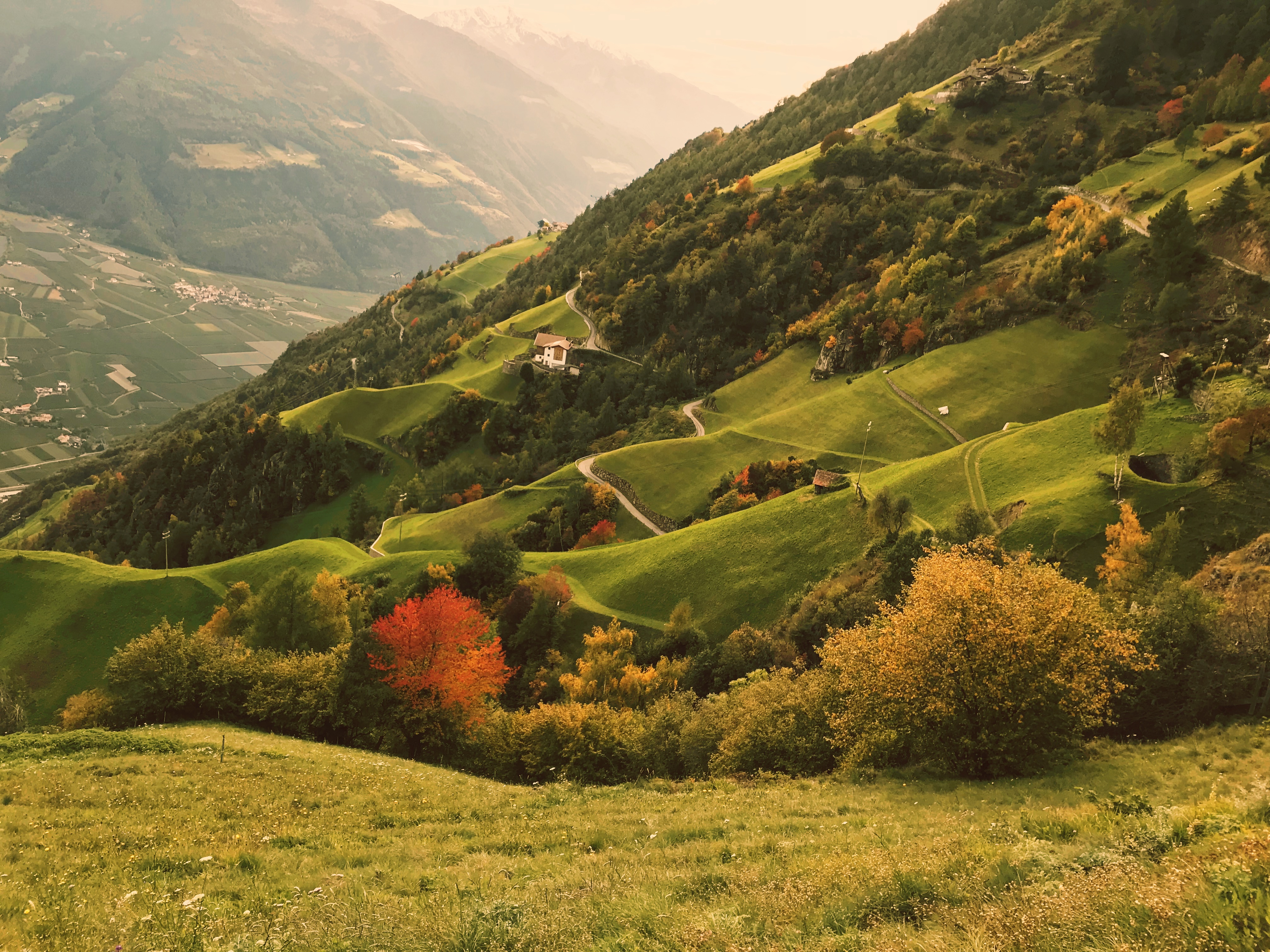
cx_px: 635
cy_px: 476
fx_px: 1027
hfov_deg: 63.4
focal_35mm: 28
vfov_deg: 49.7
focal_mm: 3.99
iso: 20
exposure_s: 1/371
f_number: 1.8
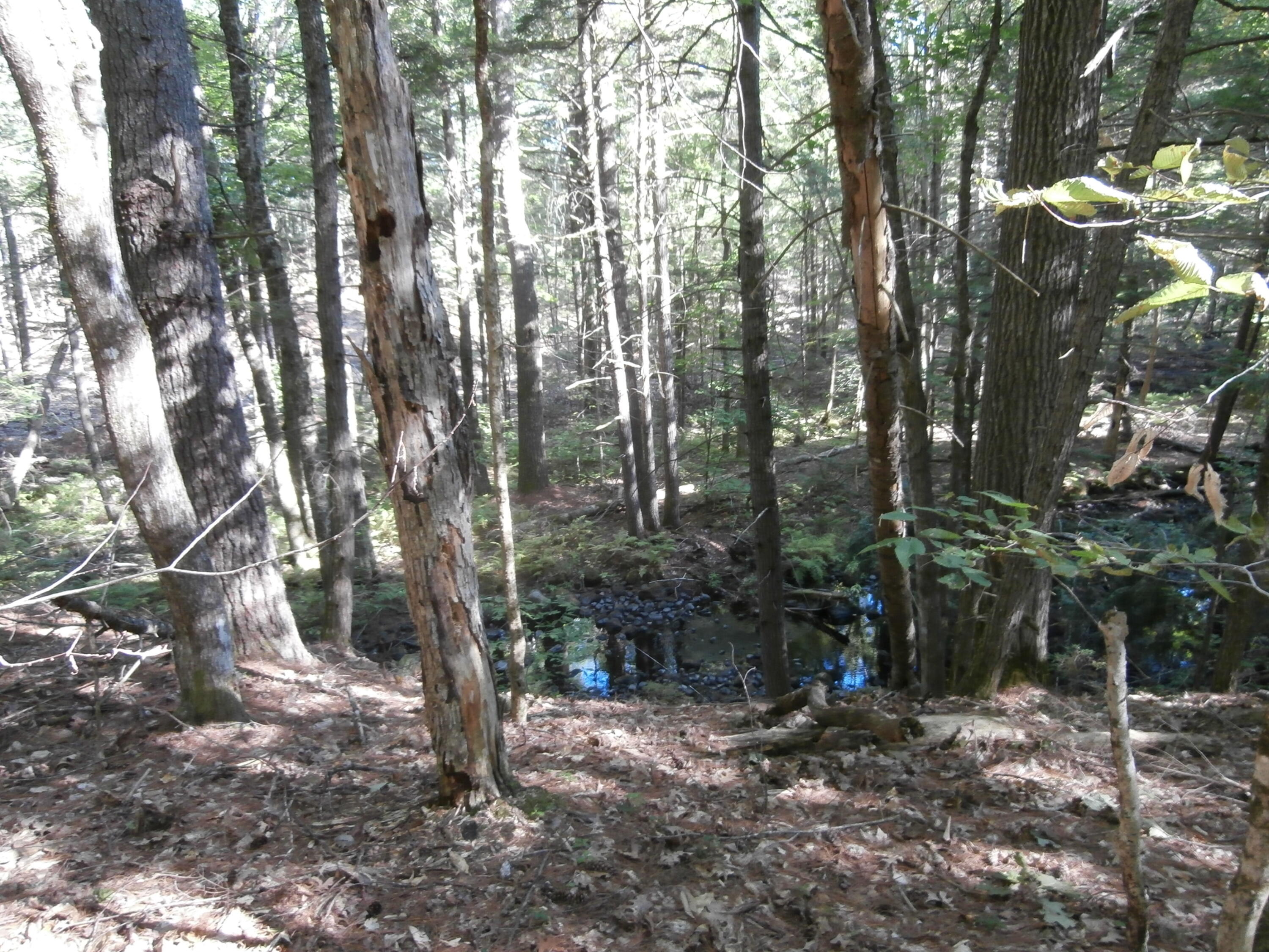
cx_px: 634
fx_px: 880
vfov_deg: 56.8
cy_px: 476
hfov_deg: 71.6
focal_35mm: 24
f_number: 3
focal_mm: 4.2
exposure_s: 1/30
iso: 200
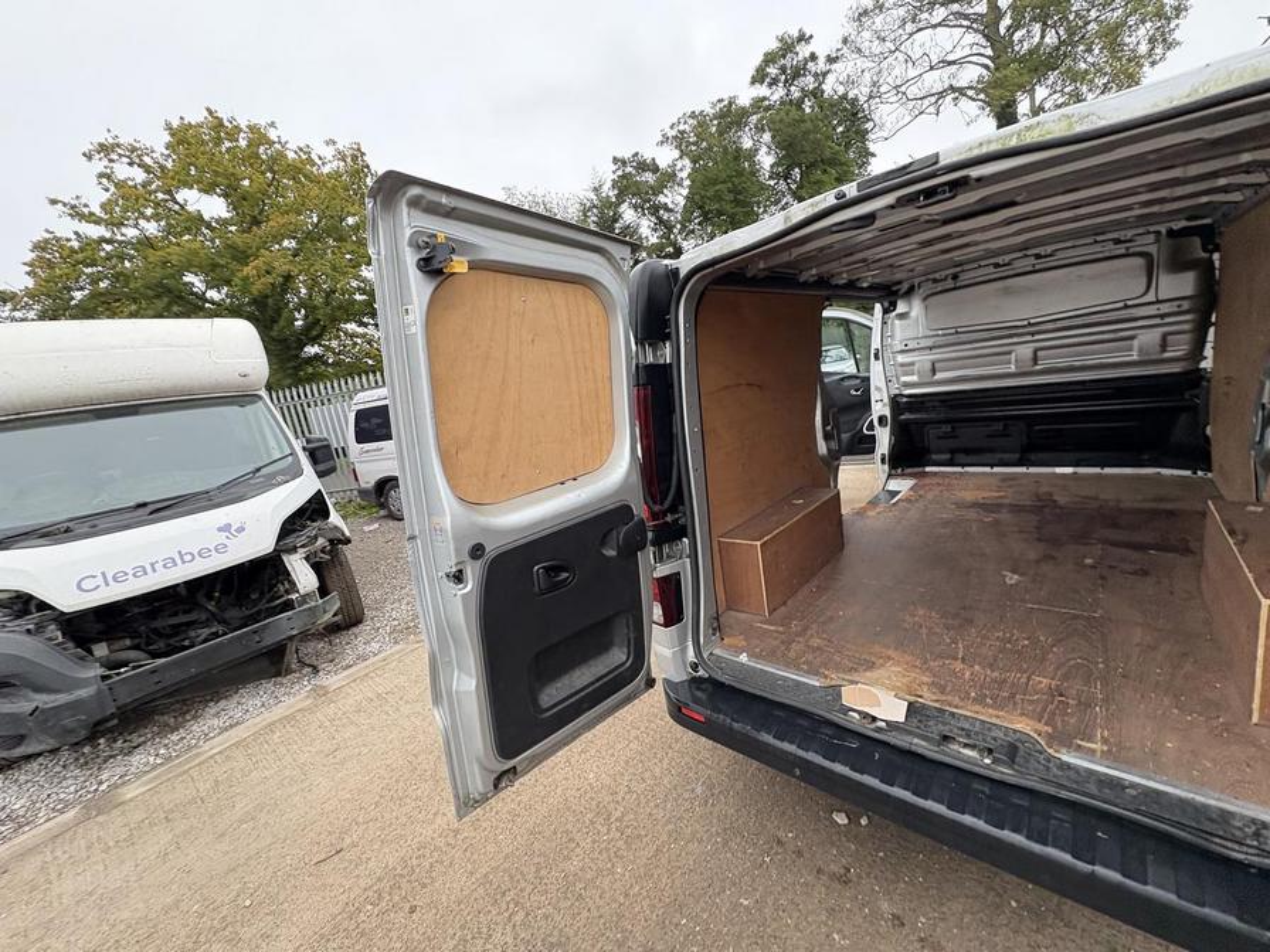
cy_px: 476
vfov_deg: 85.7
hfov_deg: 102.1
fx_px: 514
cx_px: 635
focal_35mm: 14
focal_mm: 2.22
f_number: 2.2
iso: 125
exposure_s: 1/99
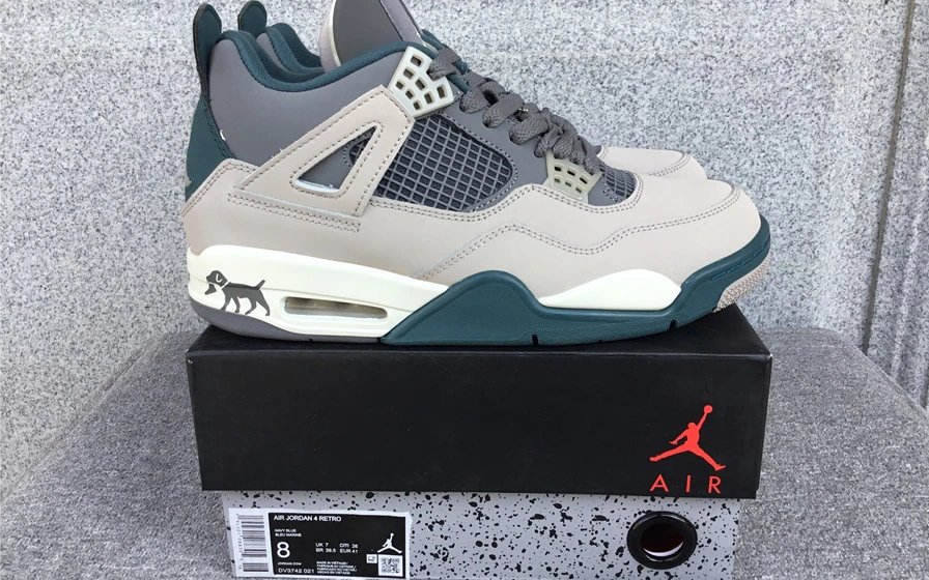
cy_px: 275
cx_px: 466
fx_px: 836
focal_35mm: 33
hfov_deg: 58.1
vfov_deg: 38.3
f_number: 2.4
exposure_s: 1/224
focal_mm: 3.3
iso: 25
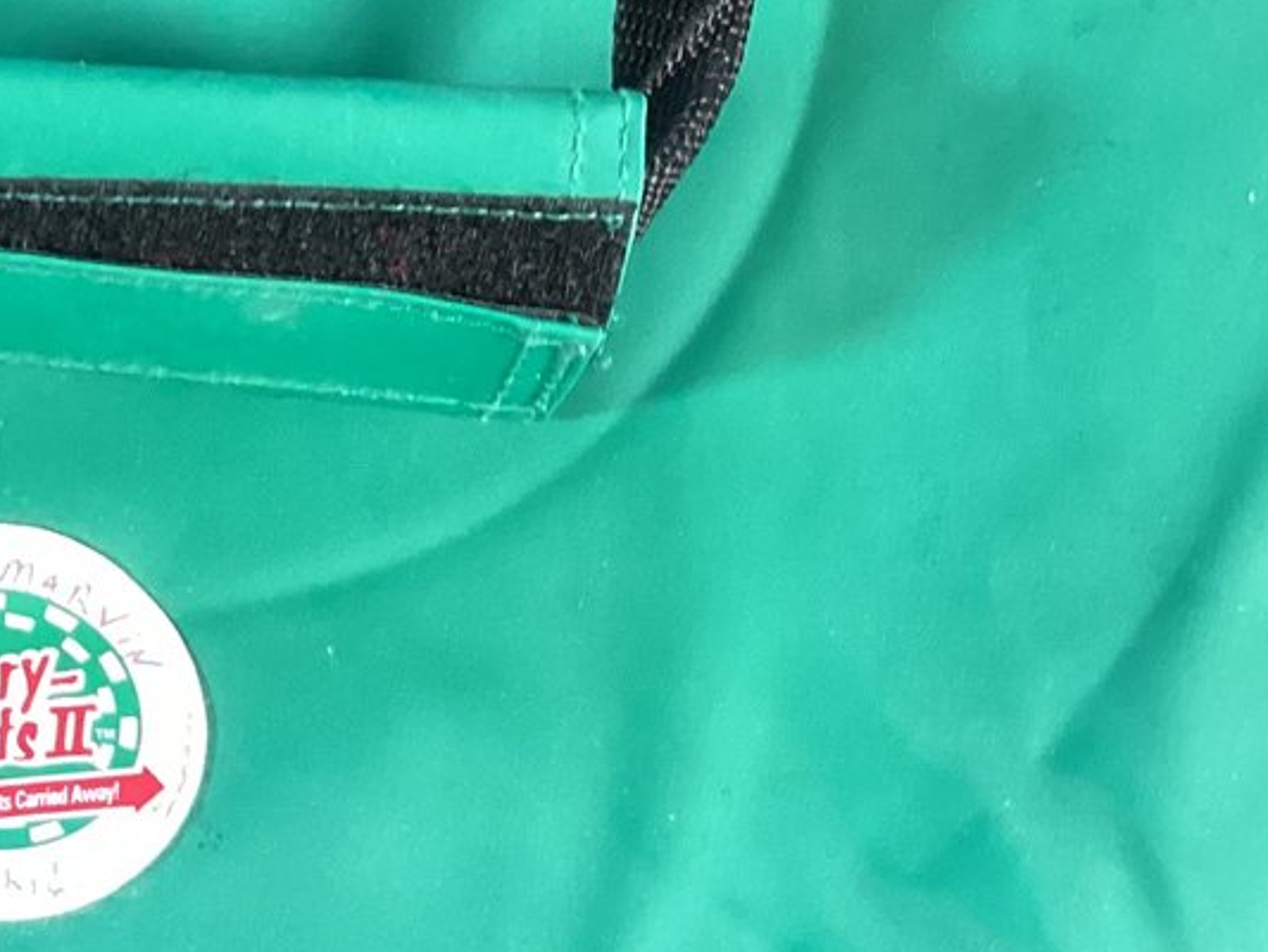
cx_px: 208
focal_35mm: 88
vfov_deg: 15.9
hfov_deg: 21.9
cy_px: 1258
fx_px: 3224
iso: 250
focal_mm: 3.3
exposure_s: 1/60
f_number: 2.4
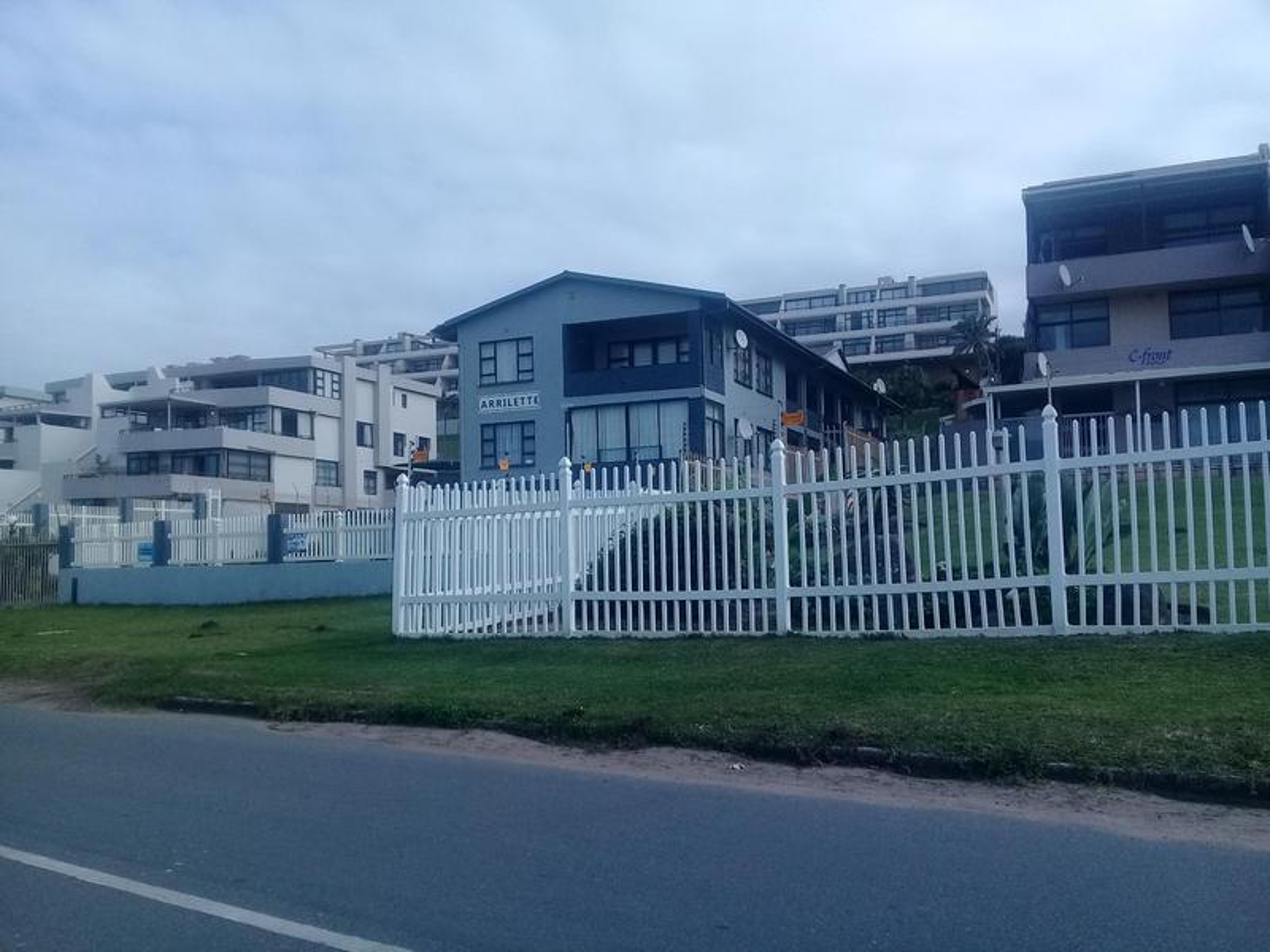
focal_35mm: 31
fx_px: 1137
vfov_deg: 45.4
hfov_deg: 58.4
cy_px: 476
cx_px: 635
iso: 64
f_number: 2.2
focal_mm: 3.3
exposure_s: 1/1522
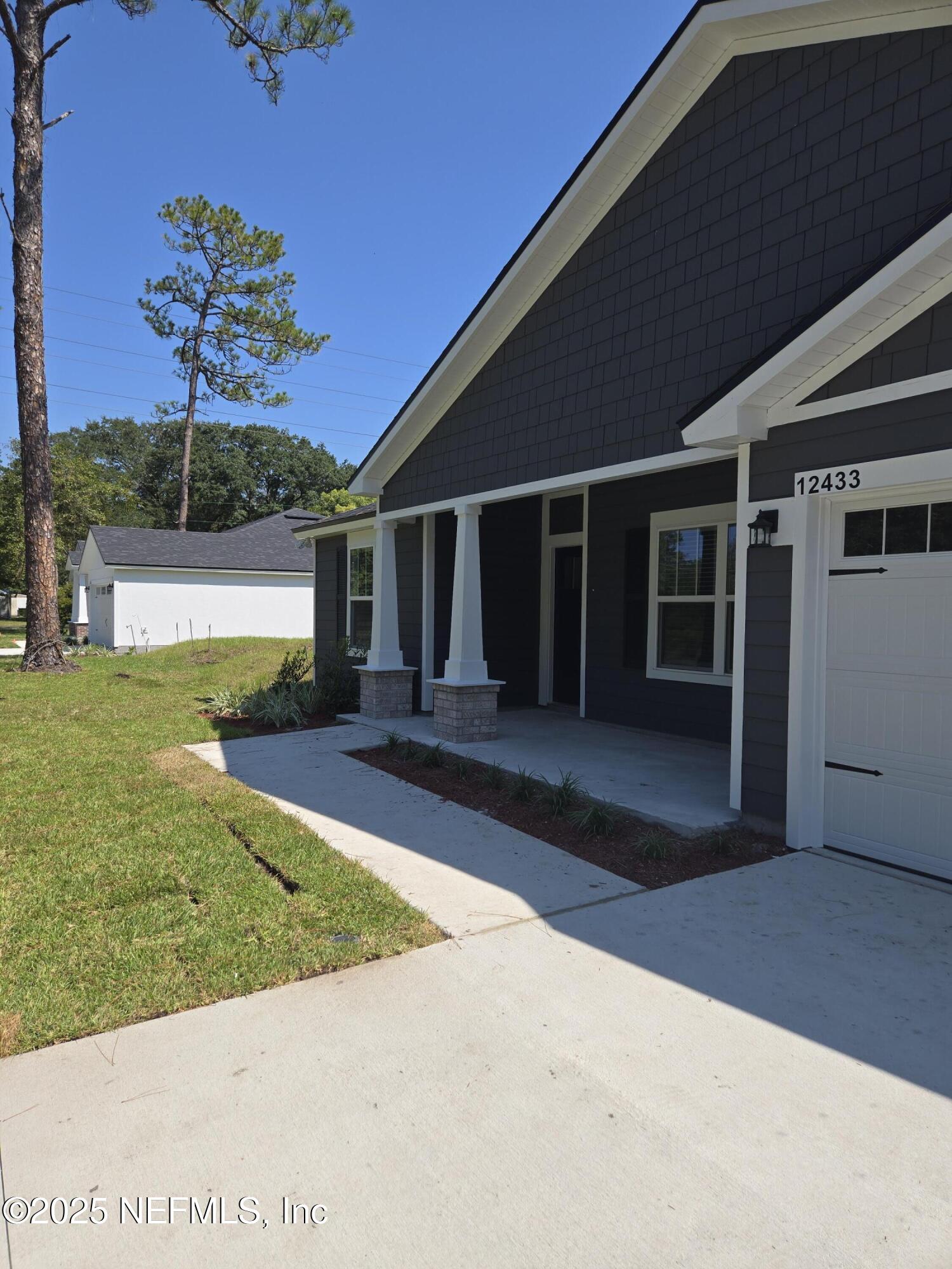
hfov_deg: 58.9
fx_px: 843
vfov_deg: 73.9
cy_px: 634
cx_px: 476
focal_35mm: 23
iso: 25
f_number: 1.8
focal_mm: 5.4
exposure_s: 1/1915
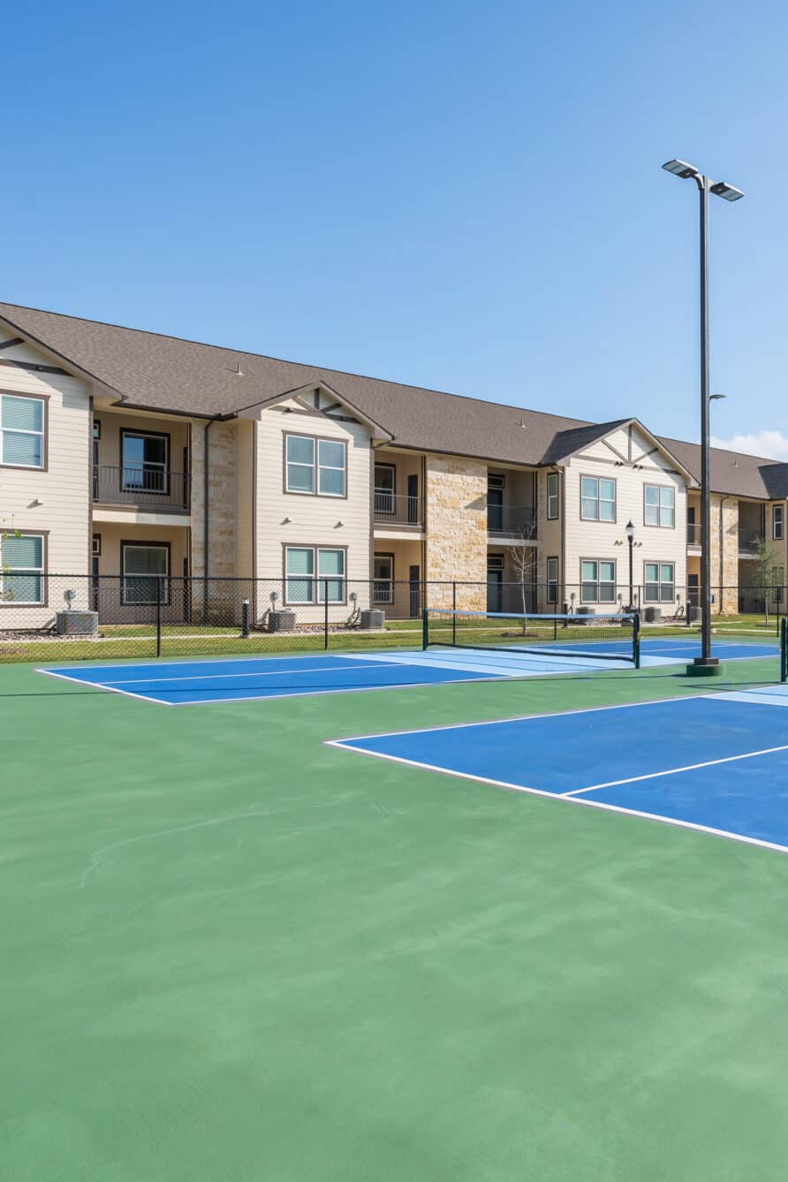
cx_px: 756
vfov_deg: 69.4
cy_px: 597
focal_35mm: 26
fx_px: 854
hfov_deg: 43.7
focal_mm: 17
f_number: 8
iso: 400
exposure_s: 1/1600
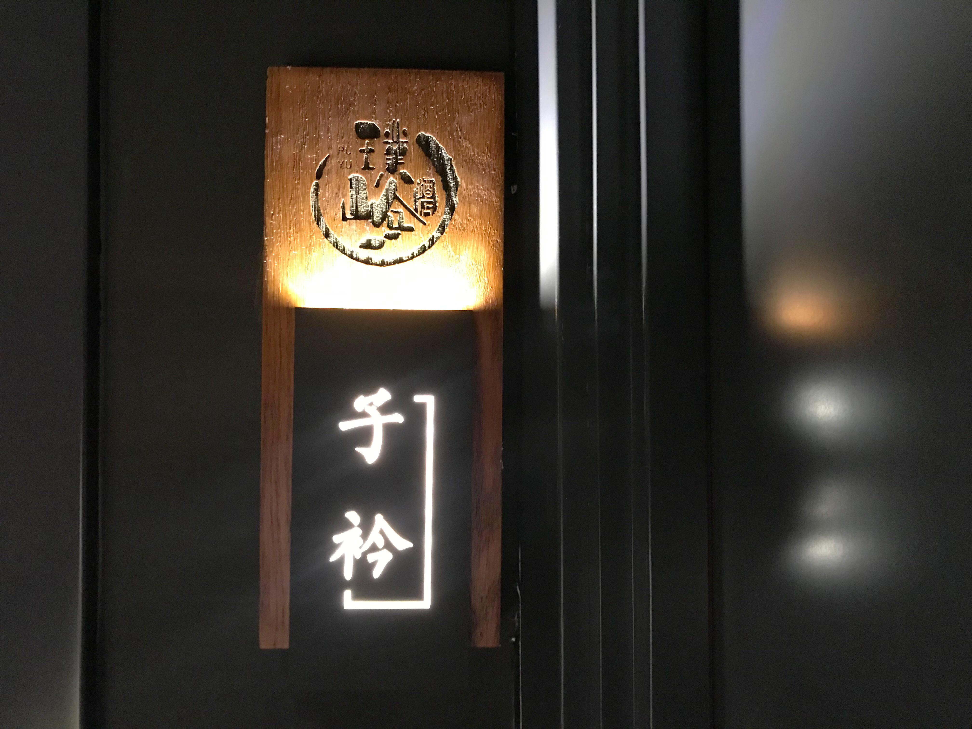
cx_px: 486
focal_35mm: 28
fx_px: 786
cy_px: 364
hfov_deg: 63.4
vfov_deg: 49.7
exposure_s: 1/4
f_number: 1.8
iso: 80
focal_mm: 3.99
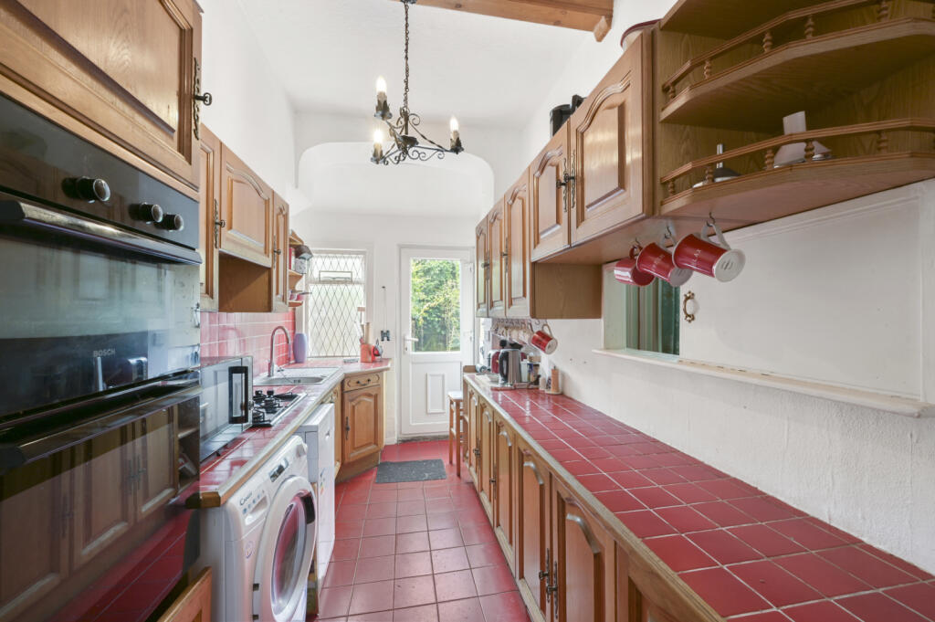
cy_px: 311
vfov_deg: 81.1
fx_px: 363
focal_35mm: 14
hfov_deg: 104.3
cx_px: 468
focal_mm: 14
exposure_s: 1/1.25
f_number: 16
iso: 200
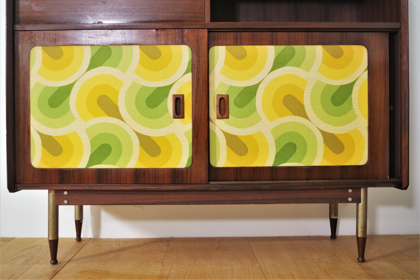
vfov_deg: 38.9
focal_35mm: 34
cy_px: 140
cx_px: 210
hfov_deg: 55.8
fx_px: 397
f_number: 4
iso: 800
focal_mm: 23.13
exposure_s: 1/60
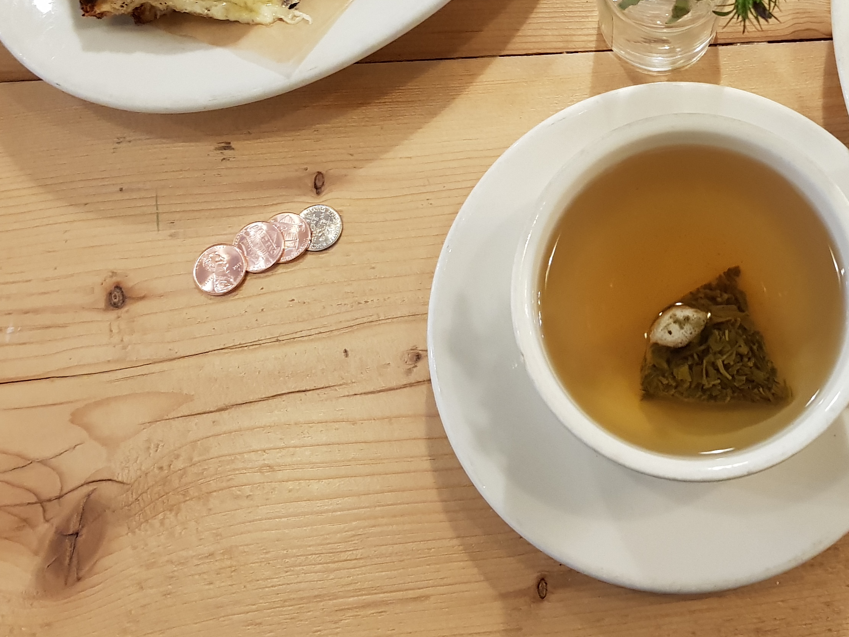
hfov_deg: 38.8
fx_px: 1153
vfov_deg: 30.0
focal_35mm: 47
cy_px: 114
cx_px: 689
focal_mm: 4.2
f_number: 1.7
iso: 200
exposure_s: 1/15
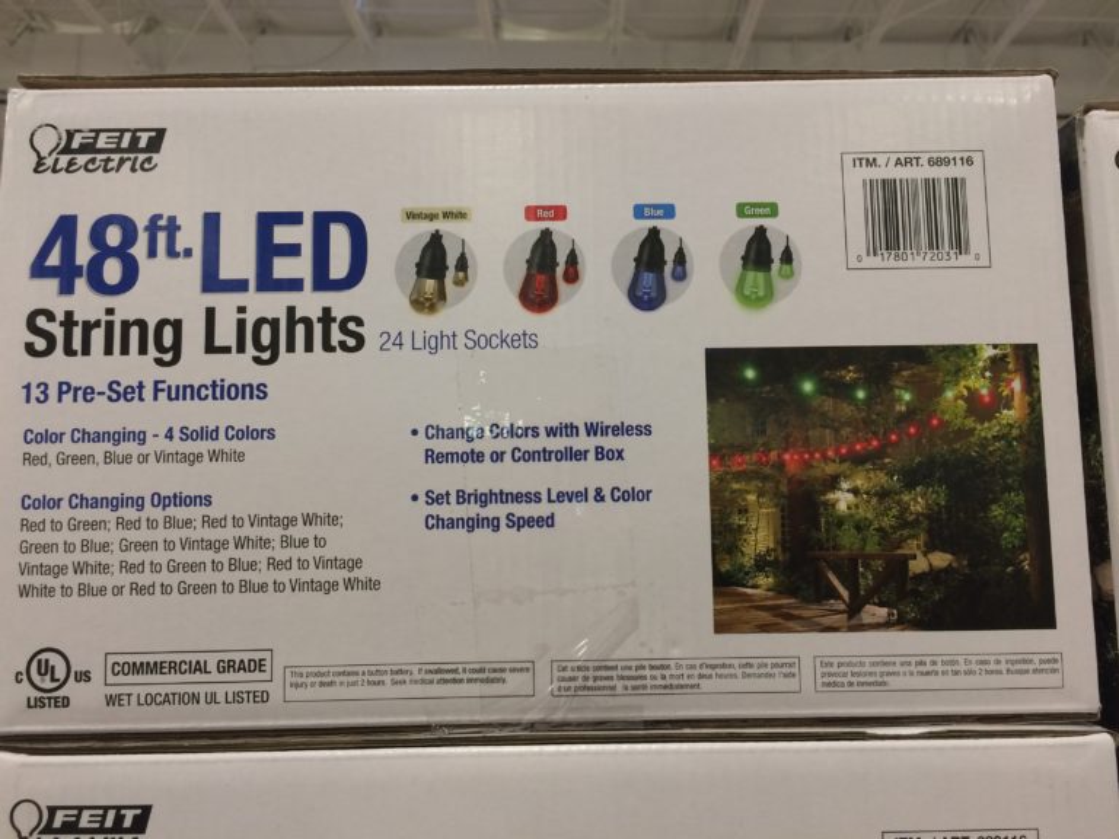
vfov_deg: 48.2
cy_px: 420
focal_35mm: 29
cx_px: 560
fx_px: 937
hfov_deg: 61.7
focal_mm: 4.15
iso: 100
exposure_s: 1/30
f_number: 2.2
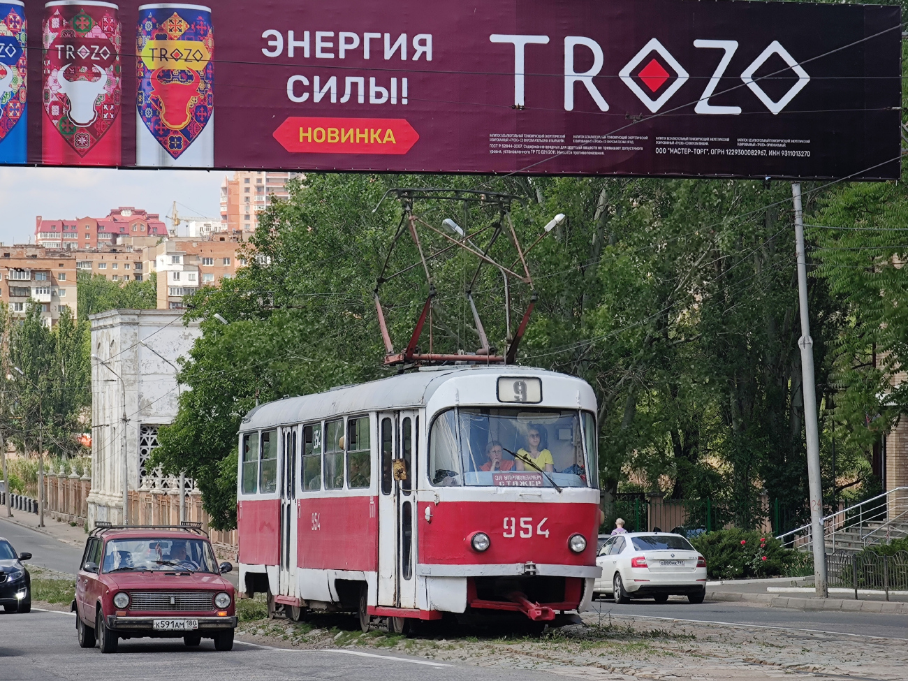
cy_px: 340
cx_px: 454
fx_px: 3331
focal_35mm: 127
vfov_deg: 11.7
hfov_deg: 15.5
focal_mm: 22
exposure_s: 1/179
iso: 50
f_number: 4.1
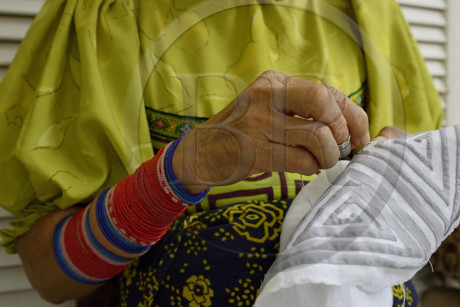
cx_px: 263
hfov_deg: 50.5
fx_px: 486
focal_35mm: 38
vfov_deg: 35.0
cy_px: 130
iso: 1600
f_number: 6.3
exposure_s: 1/50
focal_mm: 32
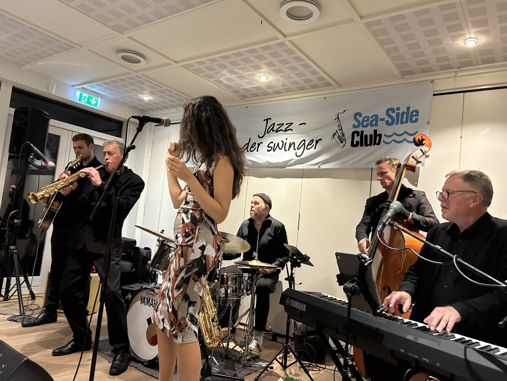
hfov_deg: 67.3
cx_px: 254
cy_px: 190
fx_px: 381
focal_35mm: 26
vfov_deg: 53.1
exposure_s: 1/33
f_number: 1.5
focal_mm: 5.7
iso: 400
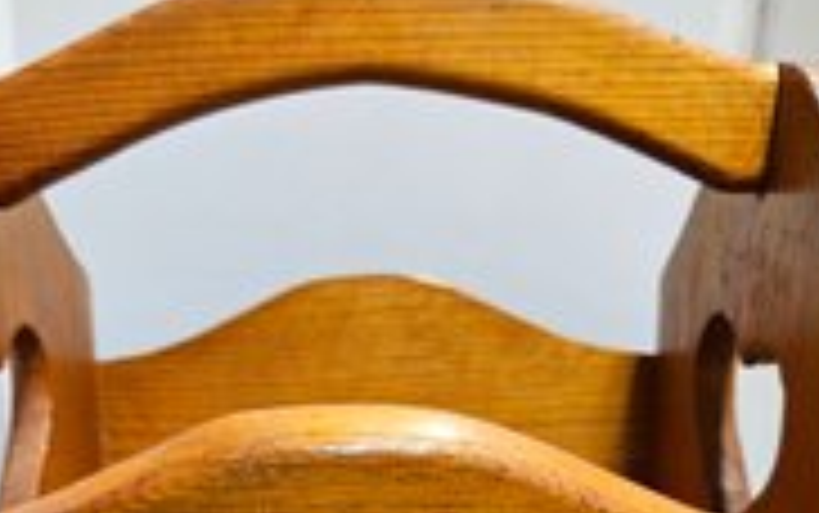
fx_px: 1027
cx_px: 362
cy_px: 520
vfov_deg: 26.5
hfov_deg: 43.4
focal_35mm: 46
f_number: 1.8
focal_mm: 5.4
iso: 800
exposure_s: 1/120
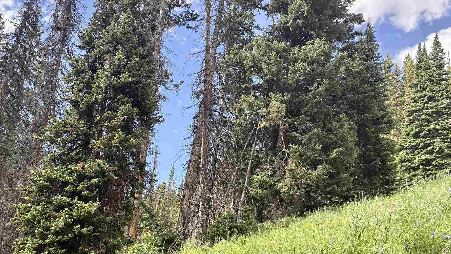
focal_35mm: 46
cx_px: 151
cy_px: 189
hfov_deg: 44.0
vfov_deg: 25.7
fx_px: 550
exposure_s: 1/907
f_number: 1.6
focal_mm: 5.96
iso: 64
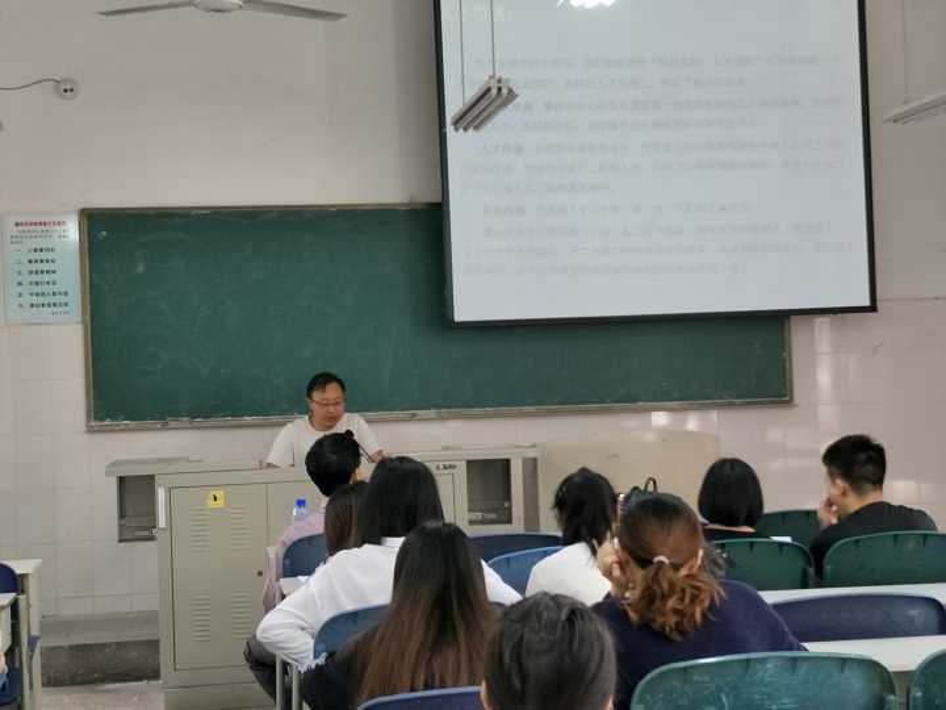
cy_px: 355
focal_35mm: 24
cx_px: 473
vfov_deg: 56.8
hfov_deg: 71.6
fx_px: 656
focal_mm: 4.1
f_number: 1.7
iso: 168
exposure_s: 1/33
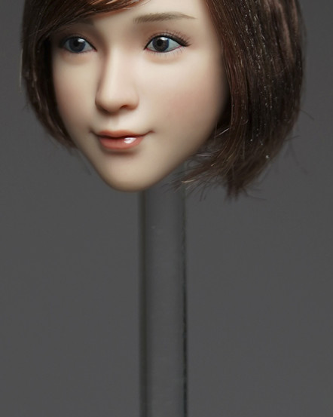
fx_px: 1911
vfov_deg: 12.4
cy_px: 118
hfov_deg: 10.0
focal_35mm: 155
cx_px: 155
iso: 250
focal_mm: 58
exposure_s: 1/80
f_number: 5.6
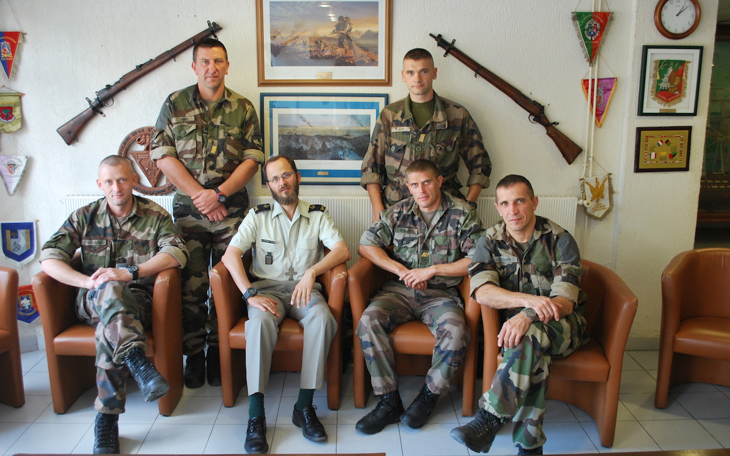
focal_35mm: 34
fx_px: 676
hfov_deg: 56.7
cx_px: 365
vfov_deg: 37.3
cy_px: 227
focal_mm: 22
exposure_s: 1/30
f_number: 4
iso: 400
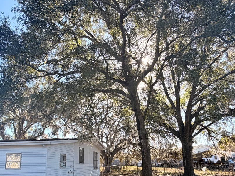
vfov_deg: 48.0
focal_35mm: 28
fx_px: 190
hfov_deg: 62.6
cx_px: 89
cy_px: 131
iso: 40
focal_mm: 2.22
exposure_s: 1/502
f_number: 2.2
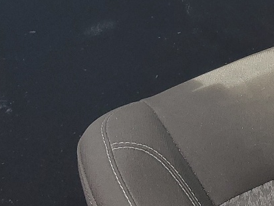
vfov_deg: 14.1
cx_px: 267
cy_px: -61
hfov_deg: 19.0
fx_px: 799
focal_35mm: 101
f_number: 1.5
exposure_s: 1/161
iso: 50
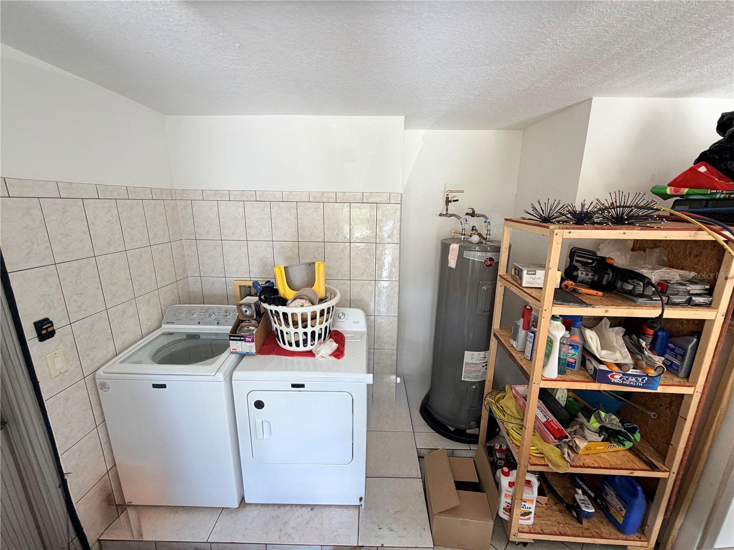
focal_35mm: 14
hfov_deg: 102.1
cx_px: 367
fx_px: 297
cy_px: 275
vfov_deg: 85.7
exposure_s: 1/121
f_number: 2.2
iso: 160
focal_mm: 2.22
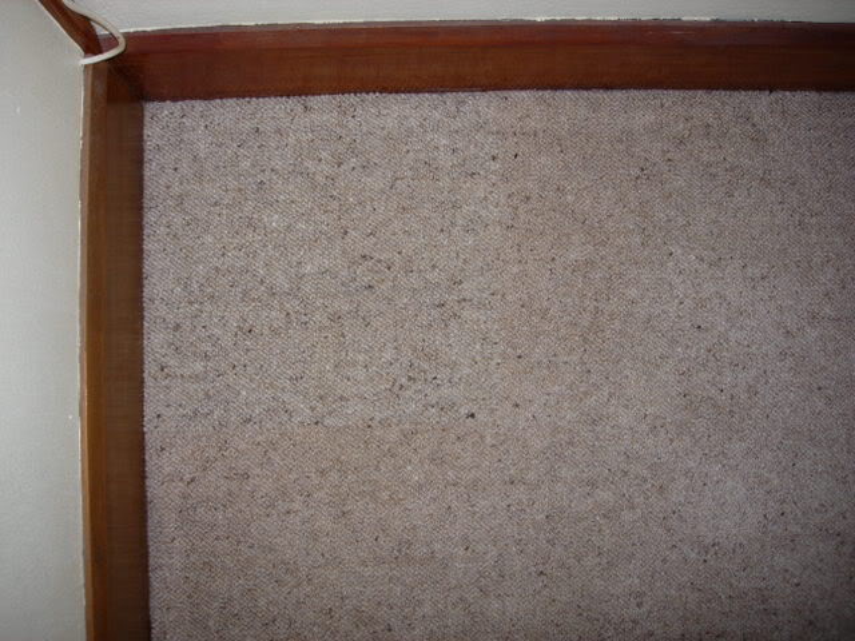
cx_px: 428
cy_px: 320
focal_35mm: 38
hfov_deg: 49.0
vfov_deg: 37.7
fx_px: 939
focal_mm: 7.8
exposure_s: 1/64
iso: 79
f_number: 2.8
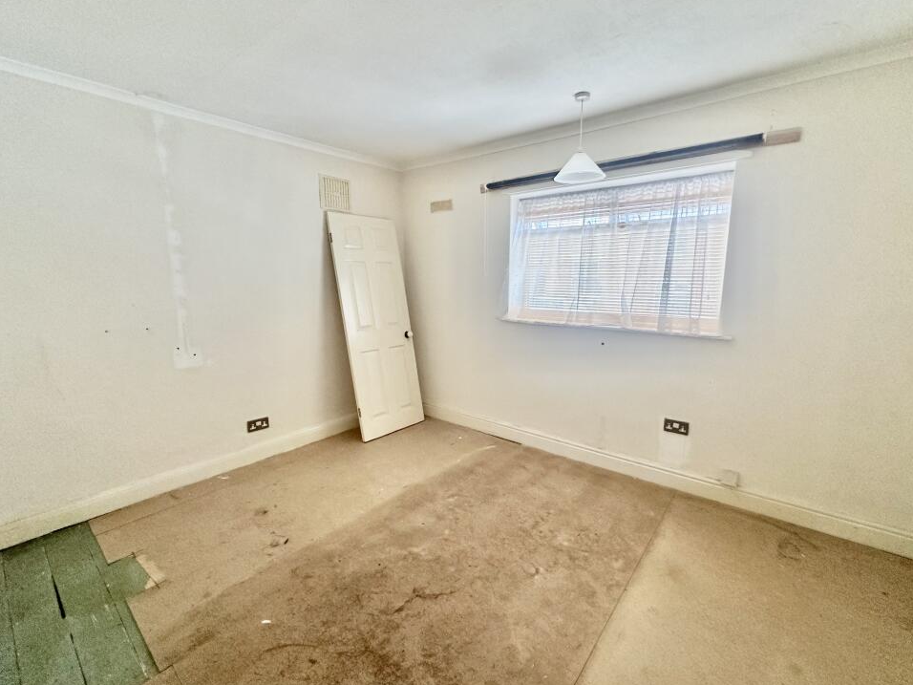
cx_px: 487
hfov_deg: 98.0
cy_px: 345
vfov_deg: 81.7
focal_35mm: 15
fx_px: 396
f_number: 2.2
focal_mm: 2.22
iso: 250
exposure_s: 1/99
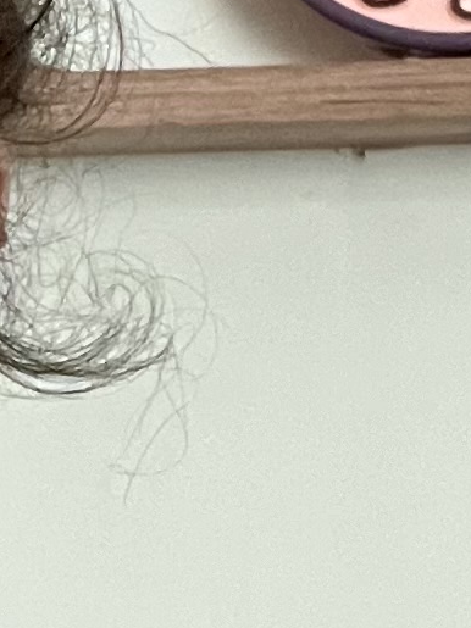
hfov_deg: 7.9
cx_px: -444
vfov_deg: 11.0
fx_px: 3267
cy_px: 450
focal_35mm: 180
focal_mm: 2.71
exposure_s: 1/30
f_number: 2.2
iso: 640
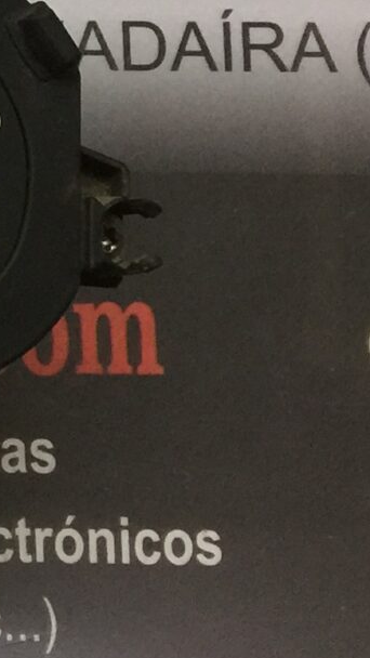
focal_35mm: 133
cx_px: -979
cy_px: 68
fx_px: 2320
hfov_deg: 7.3
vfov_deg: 15.9
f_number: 2.2
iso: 64
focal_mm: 4.15
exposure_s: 1/33
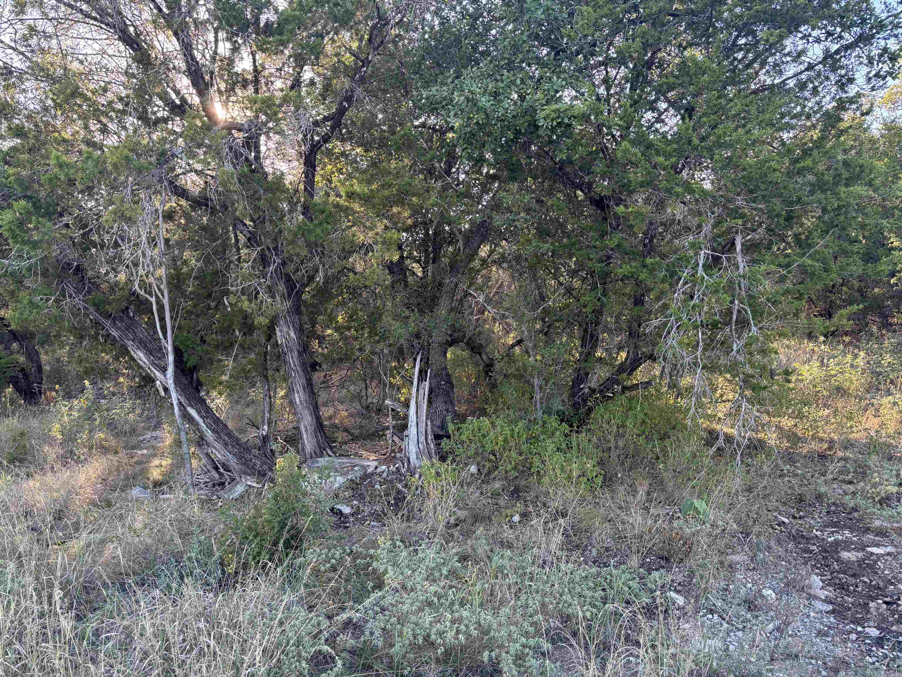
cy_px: 338
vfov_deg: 53.1
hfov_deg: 67.3
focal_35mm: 26
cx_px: 451
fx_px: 677
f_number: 1.6
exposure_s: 1/153
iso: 64
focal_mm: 5.96
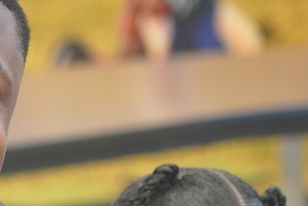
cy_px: 246
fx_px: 2807
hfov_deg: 6.3
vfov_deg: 4.2
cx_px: -19
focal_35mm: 328
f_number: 4
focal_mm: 105
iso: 3200
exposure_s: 1/160
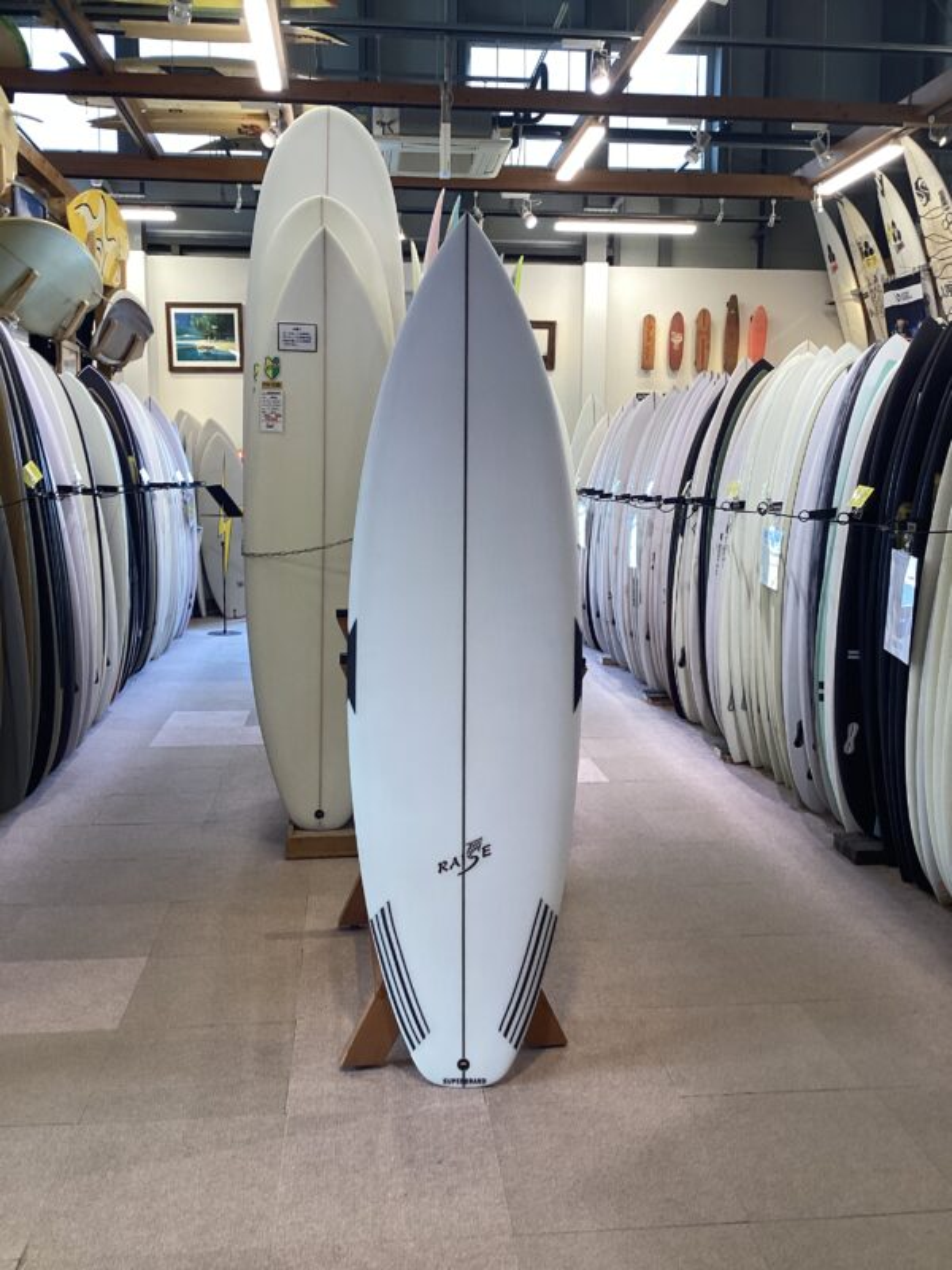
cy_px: 635
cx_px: 476
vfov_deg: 58.4
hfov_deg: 45.4
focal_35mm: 31
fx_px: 1137
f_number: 2.4
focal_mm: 3.3
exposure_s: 1/50
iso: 50
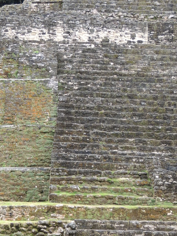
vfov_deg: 14.4
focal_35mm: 137
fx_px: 934
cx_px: 39
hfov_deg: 10.8
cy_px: 164
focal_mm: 13.3
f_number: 3.9
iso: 100
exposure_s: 1/100
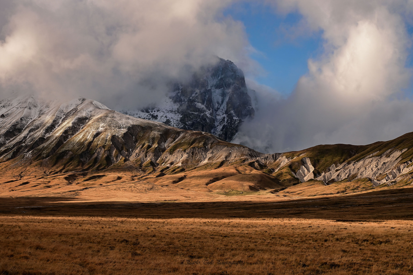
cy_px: 138
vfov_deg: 19.4
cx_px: 206
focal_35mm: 70
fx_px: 803
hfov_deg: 28.9
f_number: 13
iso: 500
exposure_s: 1/500
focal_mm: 70
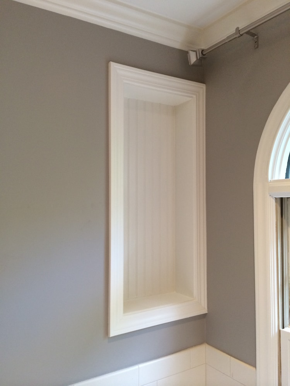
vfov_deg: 60.0
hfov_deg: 46.8
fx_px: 335
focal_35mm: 30
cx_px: 145
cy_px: 193
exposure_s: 1/30
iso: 64
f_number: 2.2
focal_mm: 4.12
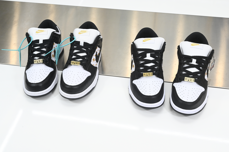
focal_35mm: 48
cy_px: 76
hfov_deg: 41.1
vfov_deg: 28.0
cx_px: 114
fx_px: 305
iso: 1600
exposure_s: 1/100
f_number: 11
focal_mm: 48
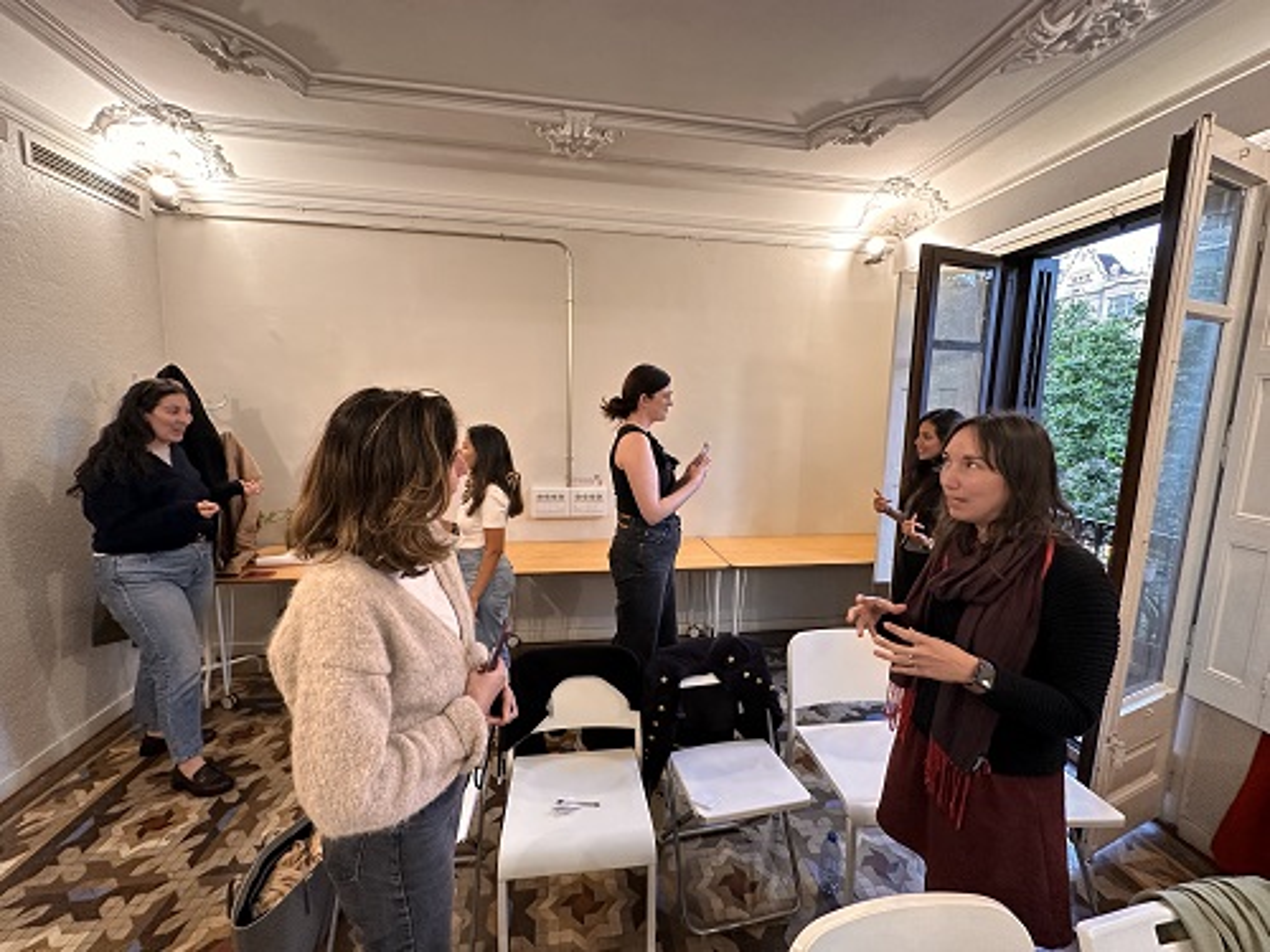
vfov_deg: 85.7
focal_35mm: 14
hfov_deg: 102.1
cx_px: 635
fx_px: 514
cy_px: 476
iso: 250
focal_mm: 2.22
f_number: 2.2
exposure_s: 1/50
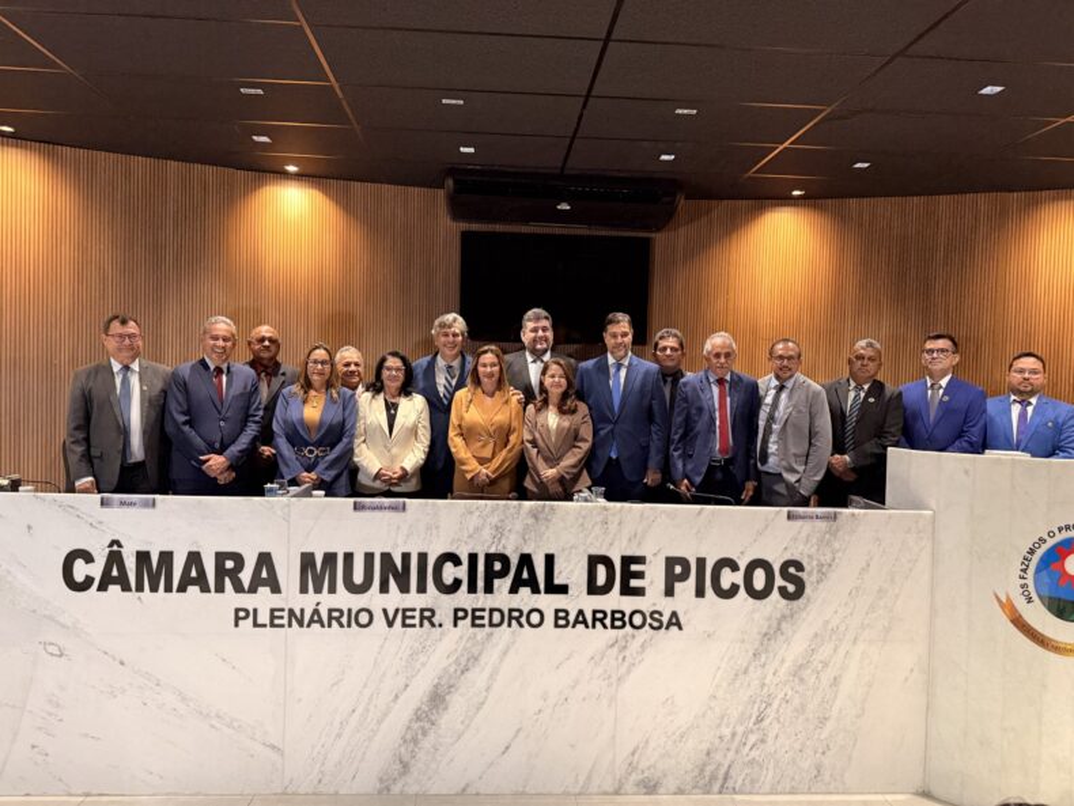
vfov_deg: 56.8
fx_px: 745
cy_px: 403
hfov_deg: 71.6
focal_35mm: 24
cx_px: 537
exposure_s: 1/60
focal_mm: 6.76
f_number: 1.78
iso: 500
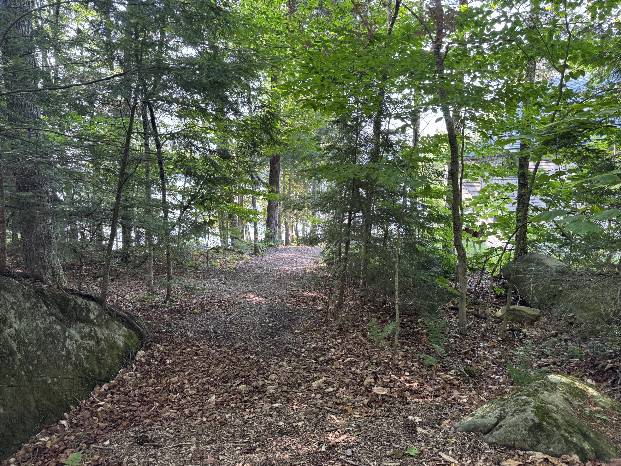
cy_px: 233
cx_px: 310
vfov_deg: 56.8
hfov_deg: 71.6
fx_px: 431
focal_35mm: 24
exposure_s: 1/121
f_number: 1.78
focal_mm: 6.76
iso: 160
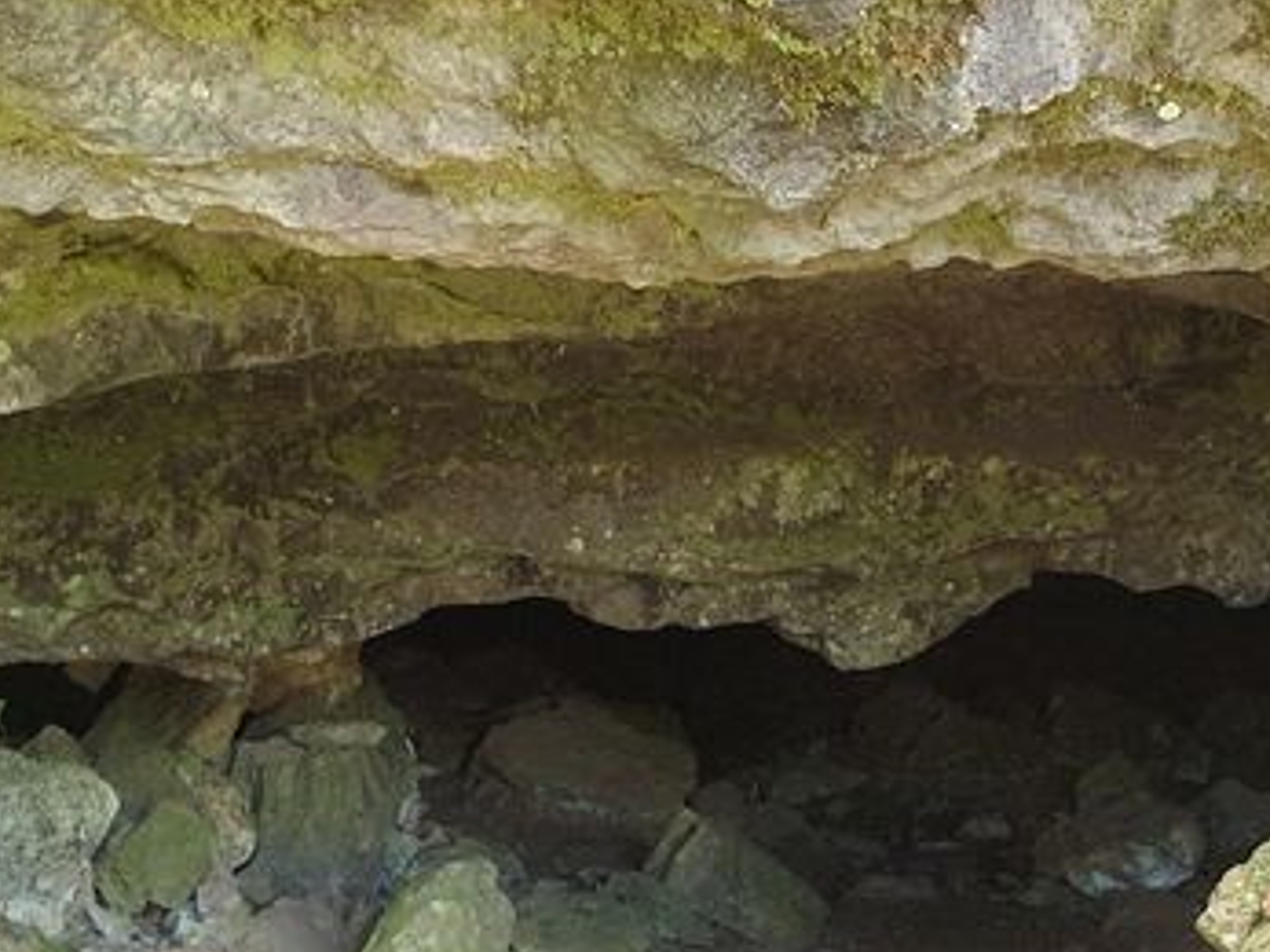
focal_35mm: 75
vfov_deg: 19.6
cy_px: 370
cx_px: 963
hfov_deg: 25.7
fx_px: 2751
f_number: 2.4
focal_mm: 4.3
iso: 250
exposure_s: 1/50
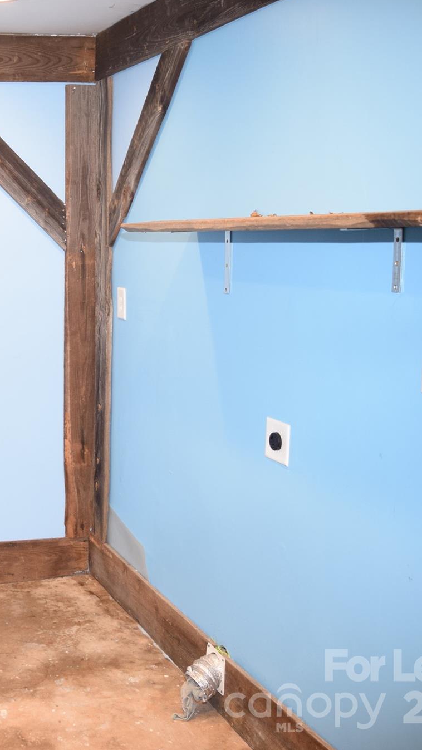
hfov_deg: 25.8
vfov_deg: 47.4
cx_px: -31
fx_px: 855
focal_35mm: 43
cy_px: 374
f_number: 4
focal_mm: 18
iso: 720
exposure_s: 1/60
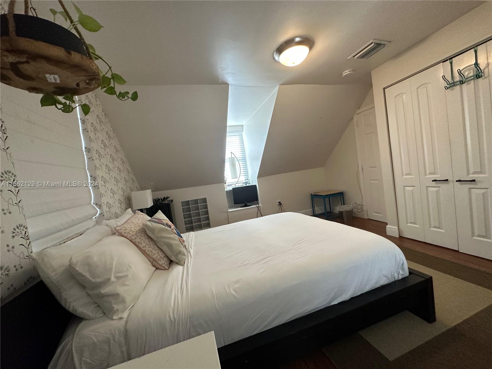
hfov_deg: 102.1
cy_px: 184
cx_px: 246
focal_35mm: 14
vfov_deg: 85.7
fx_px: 199
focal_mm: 2.22
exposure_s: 1/60
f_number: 2.2
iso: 320
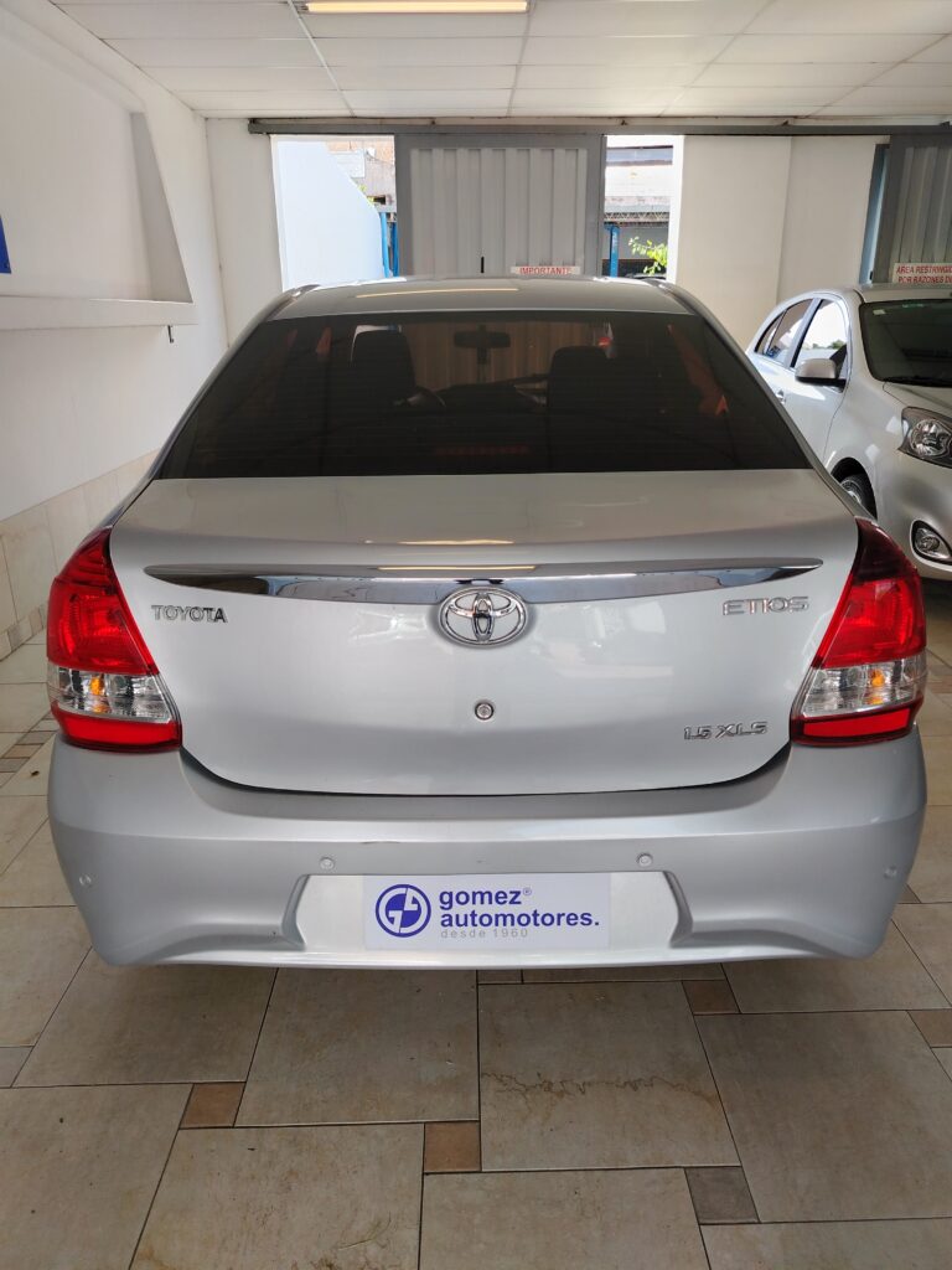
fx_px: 880
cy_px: 635
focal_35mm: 24
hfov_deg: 56.8
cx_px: 476
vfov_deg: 71.6
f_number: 1.75
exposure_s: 1/122
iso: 100
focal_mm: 5.25
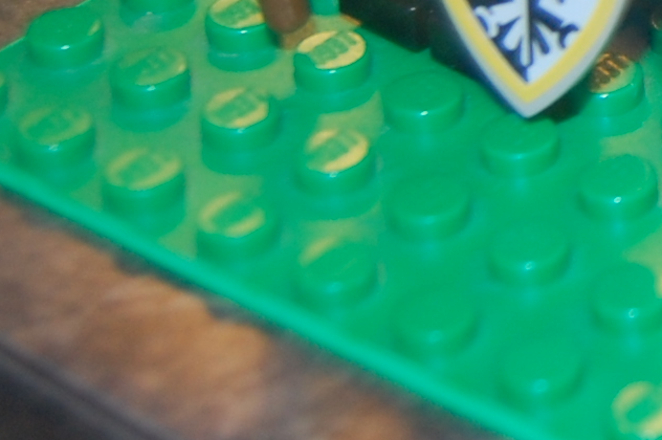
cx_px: 1345
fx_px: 3674
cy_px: -411
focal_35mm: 200
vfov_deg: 6.7
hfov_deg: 9.6
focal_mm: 28
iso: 400
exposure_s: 1/60
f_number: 4.2
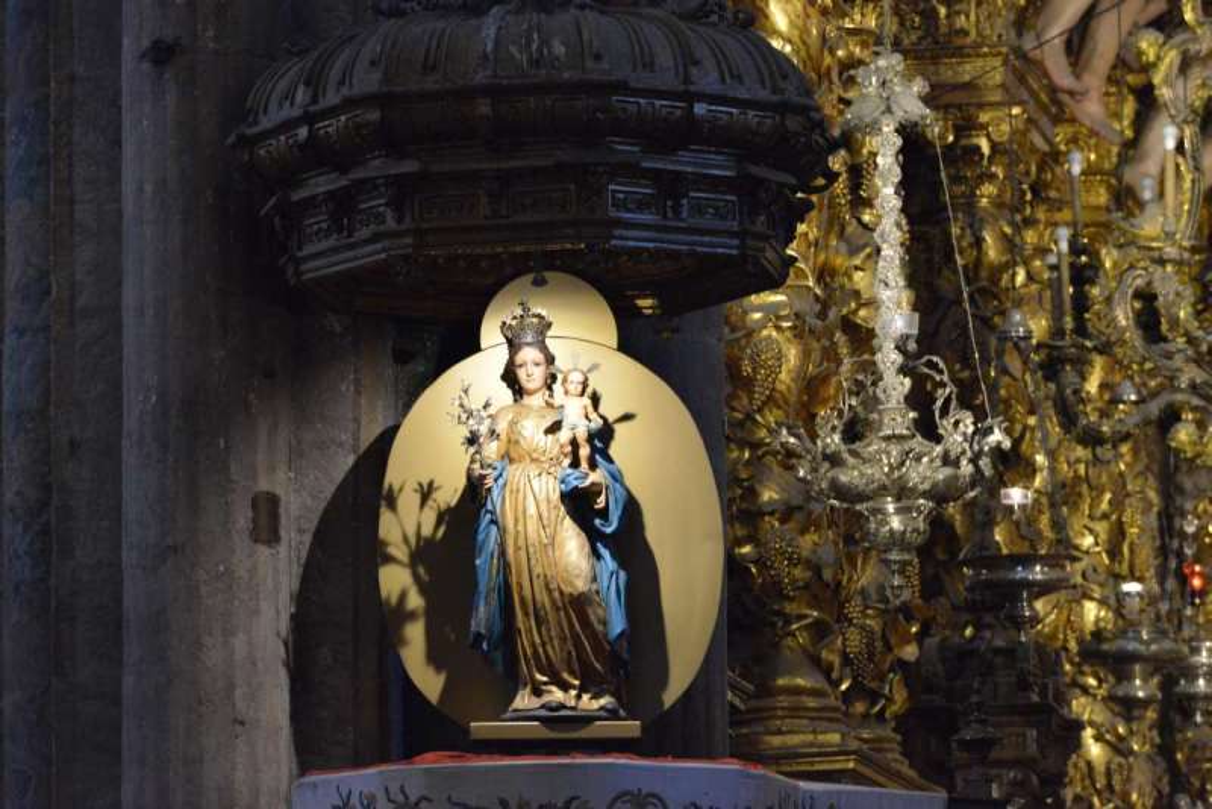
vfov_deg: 6.9
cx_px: 606
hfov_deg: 10.3
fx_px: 6735
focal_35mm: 200
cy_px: 404
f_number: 8
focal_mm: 200
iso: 6400
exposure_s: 1/60
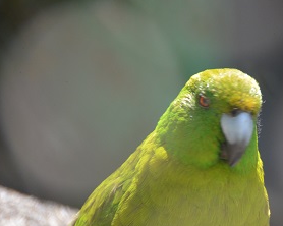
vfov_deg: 3.1
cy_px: 161
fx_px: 4244
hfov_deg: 3.8
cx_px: 251
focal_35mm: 507
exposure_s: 1/640
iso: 800
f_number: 5.6
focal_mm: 200
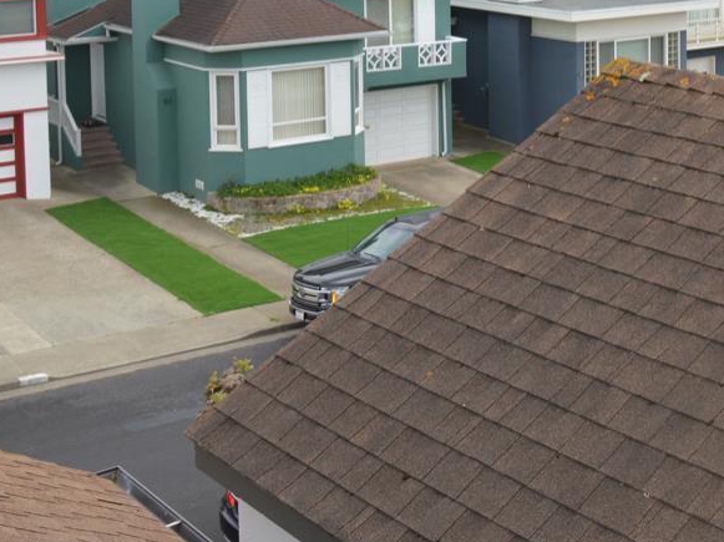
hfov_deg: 26.6
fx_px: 1400
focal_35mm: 67
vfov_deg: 21.0
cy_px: -26
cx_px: 801
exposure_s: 1/200
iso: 100
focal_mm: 18
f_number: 8
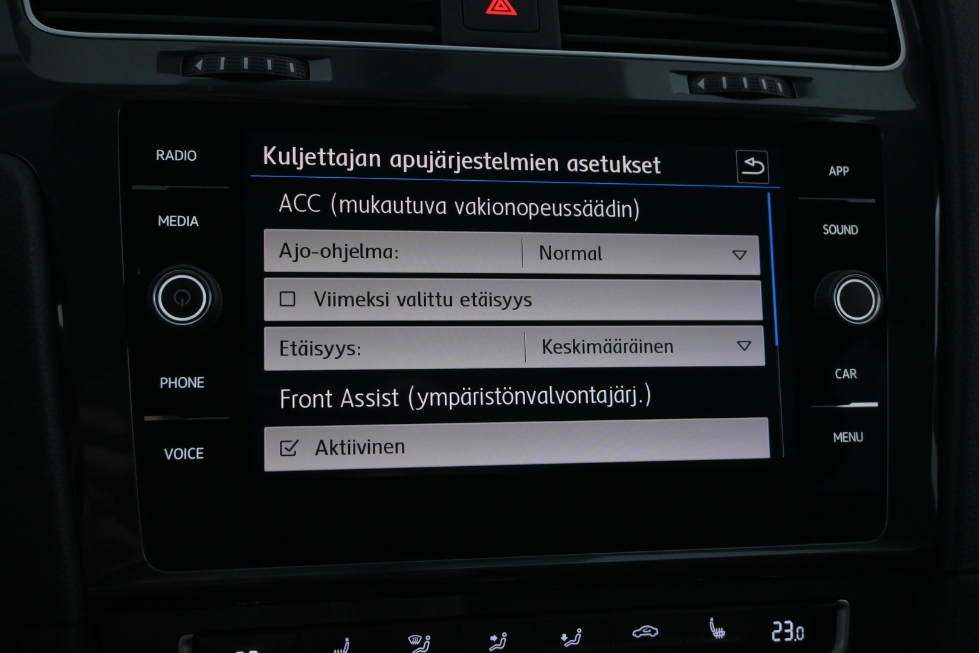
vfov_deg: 35.5
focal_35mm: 38
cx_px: 490
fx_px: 1020
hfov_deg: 51.3
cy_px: 326
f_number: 5
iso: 2500
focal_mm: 25
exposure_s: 1/100
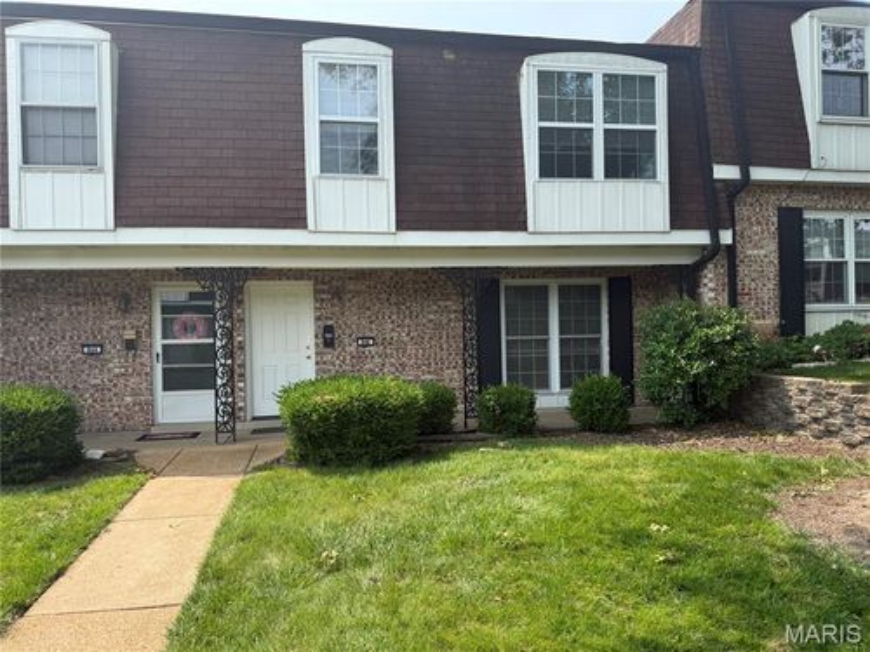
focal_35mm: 24
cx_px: 435
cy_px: 326
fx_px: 603
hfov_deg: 71.6
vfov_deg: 56.8
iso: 80
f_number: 1.78
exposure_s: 1/1464
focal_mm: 6.76
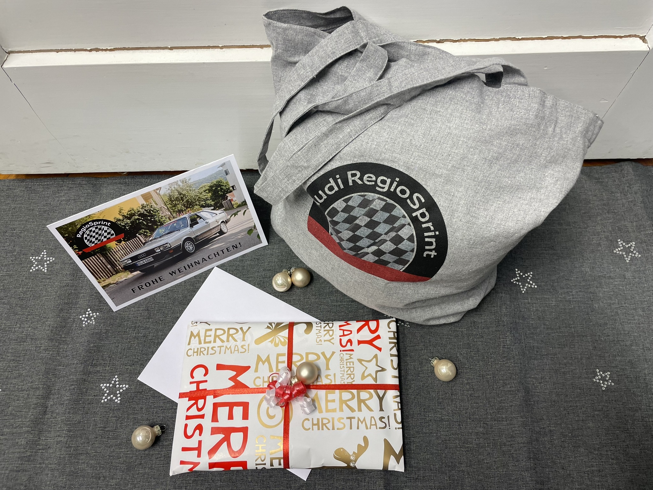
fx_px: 490
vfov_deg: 53.1
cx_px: 326
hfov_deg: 67.3
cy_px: 245
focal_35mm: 26
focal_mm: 4.2
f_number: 1.6
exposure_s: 1/100
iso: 80
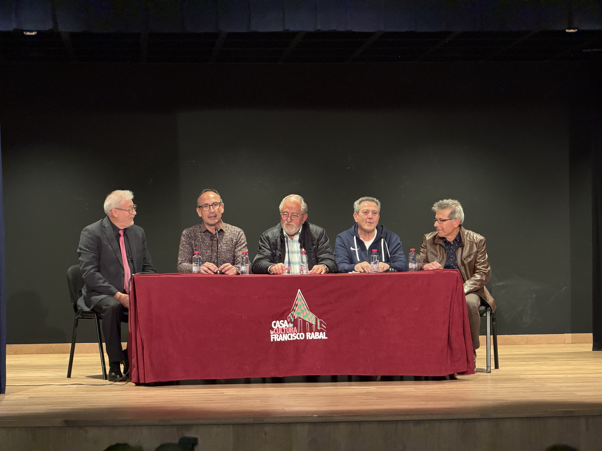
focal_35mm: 100
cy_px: 226
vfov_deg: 14.8
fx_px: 1739
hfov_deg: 19.6
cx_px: 301
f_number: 2.8
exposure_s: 1/50
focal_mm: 16.89
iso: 640
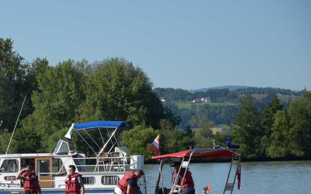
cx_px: 14
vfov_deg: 5.4
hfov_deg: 8.6
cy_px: 205
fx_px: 2059
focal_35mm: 243
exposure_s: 1/1000
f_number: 5.3
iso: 200
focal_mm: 80
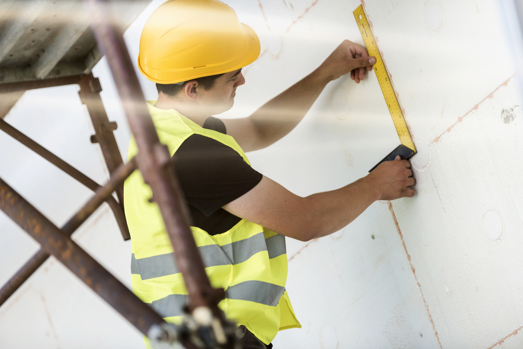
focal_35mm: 150
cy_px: 174
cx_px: 262
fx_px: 2180
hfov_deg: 13.7
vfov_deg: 9.2
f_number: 2.8
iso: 125
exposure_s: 1/500
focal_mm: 150
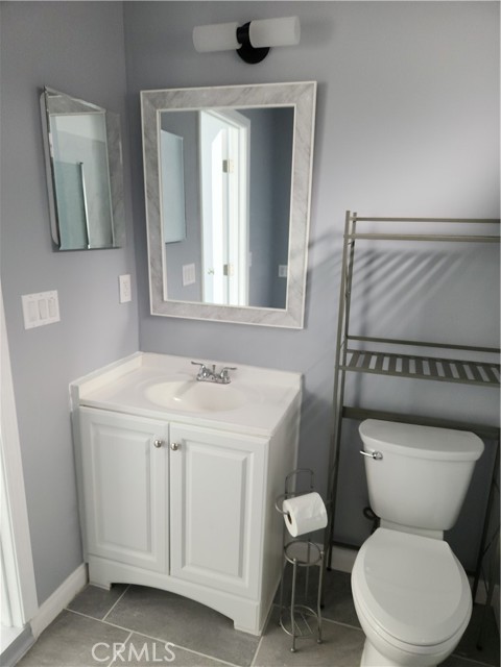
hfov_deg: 58.9
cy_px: 334
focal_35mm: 23
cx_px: 250
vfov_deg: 73.9
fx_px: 444
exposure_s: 1/60
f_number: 1.8
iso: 125
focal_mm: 5.4
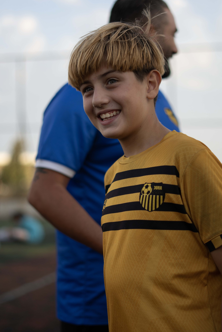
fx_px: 694
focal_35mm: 75
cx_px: 111
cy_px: 166
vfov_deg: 27.0
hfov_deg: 18.2
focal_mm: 50
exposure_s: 1/2000
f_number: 1.8
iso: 200
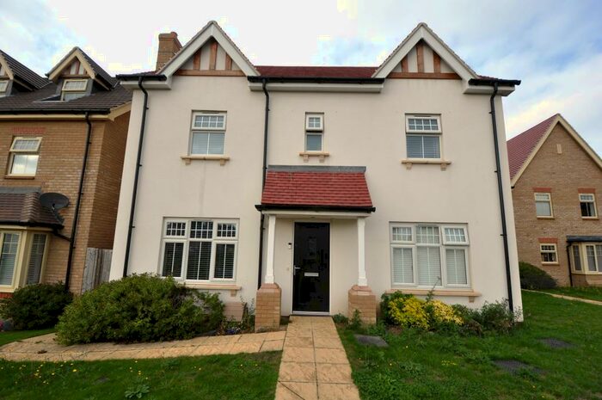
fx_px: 251
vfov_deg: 77.2
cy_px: 200
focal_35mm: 15
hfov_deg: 100.5
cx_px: 301
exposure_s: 1/200
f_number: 7.1
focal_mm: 10
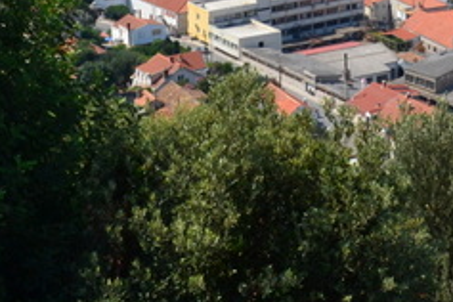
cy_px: -176
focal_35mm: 91
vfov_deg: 13.9
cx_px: 365
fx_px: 1145
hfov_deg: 22.1
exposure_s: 1/320
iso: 400
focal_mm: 18
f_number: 10
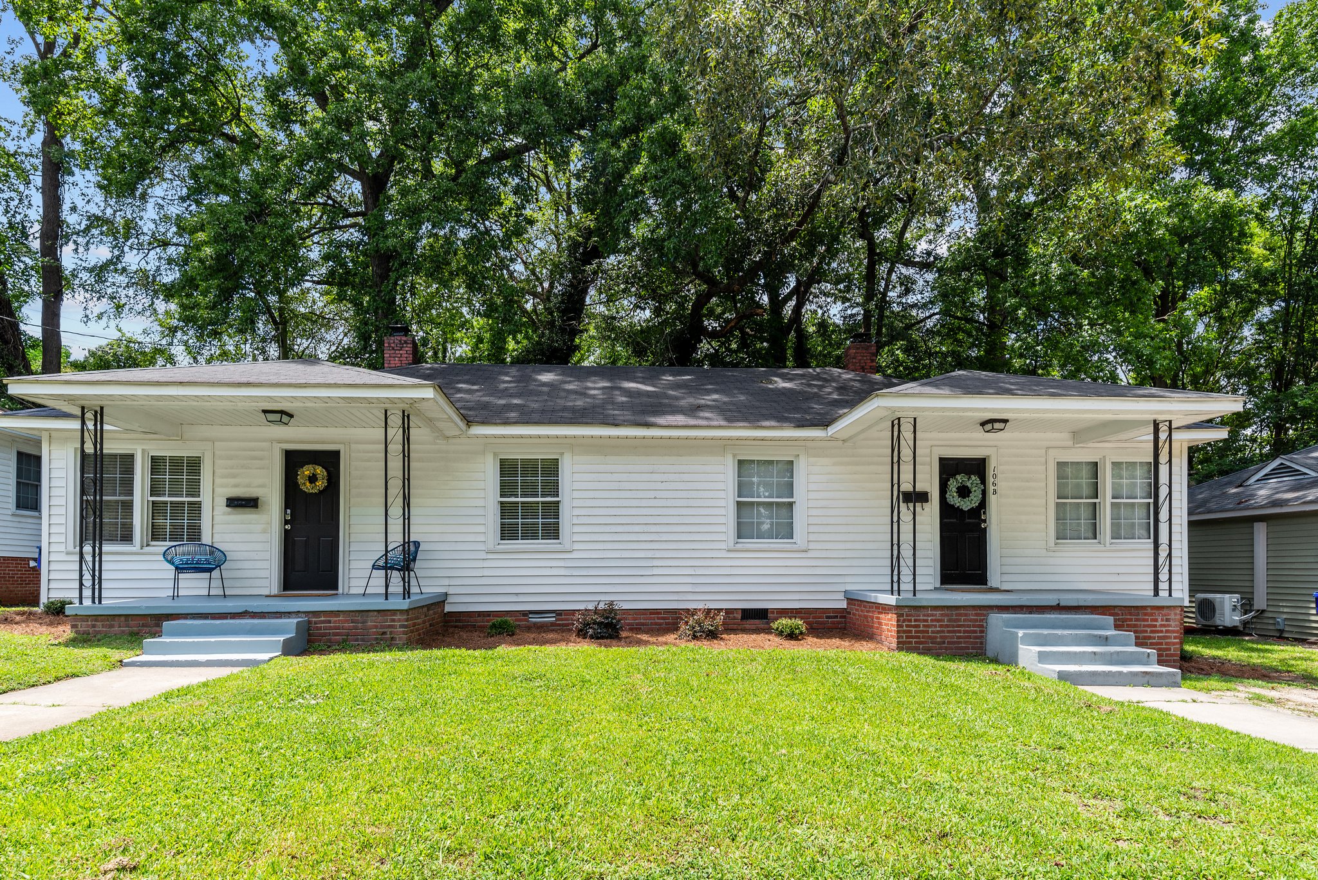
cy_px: 440
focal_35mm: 18
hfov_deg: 90.0
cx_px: 659
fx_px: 659
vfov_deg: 67.4
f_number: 9
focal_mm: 18
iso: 160
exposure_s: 1/160
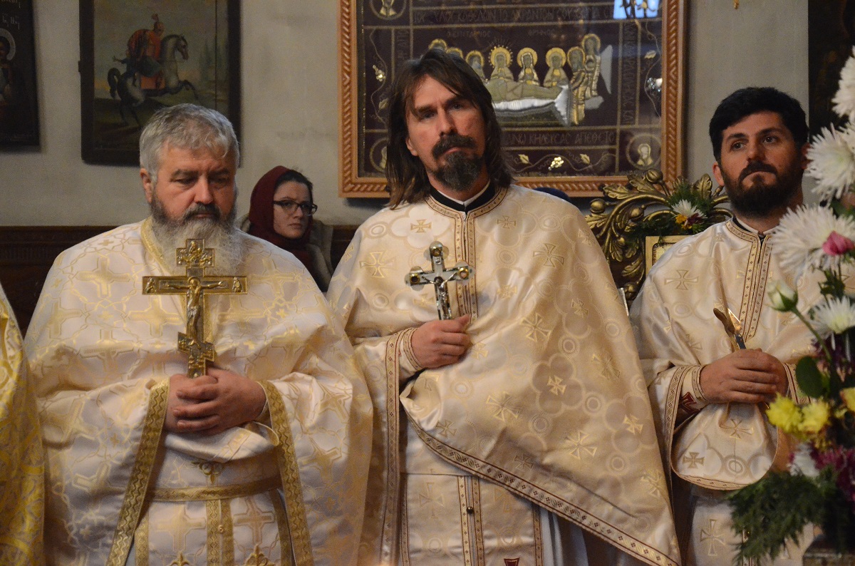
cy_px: 283
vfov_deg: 13.8
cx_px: 428
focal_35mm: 99
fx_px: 2346
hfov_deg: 20.7
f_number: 5.3
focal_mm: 66
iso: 6400
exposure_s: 1/80
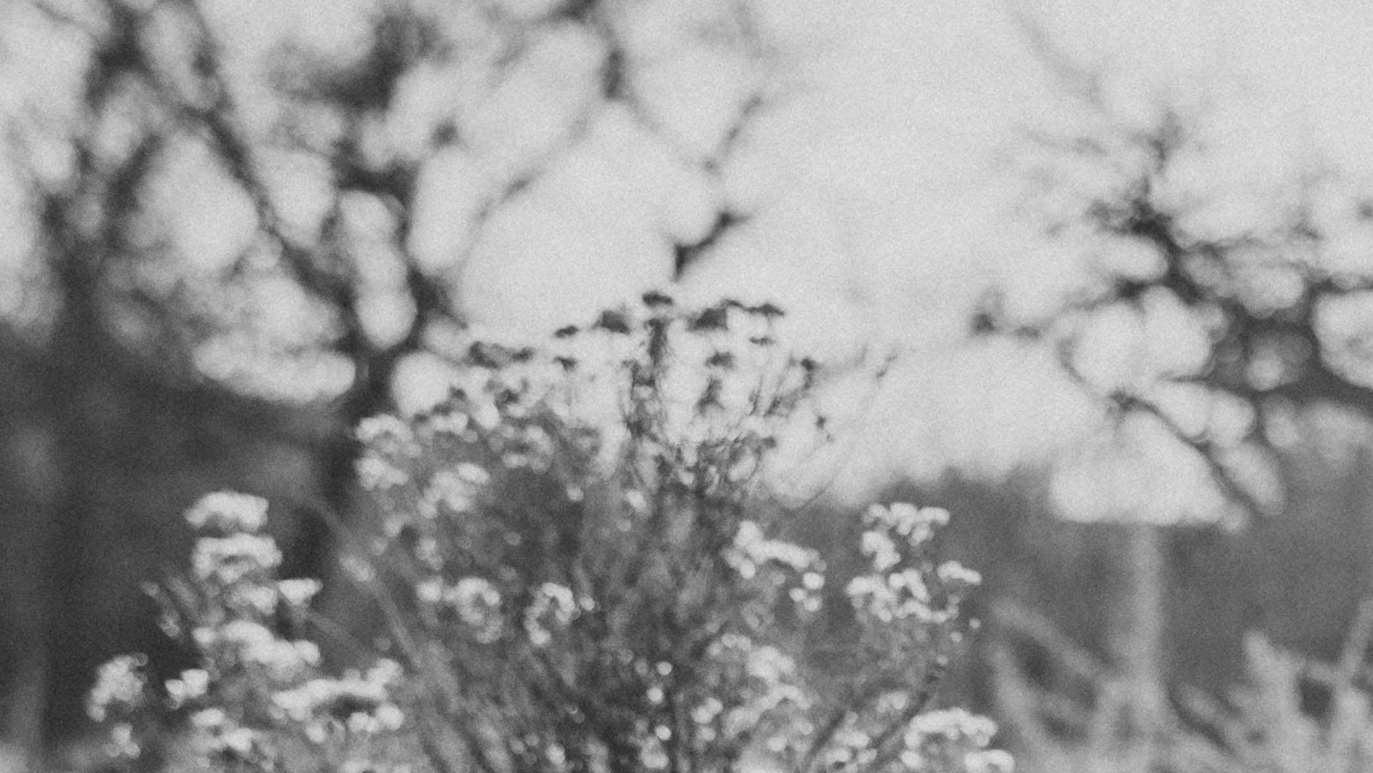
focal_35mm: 182
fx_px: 6626
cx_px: 2049
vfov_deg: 6.5
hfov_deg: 11.4
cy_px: 1442
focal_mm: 50
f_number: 2.8
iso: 160
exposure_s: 1/2000
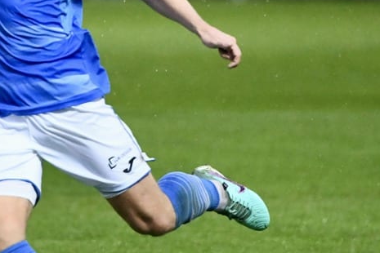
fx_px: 5805
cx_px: 60
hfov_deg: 3.7
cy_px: 92
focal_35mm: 550
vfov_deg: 2.5
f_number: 2.8
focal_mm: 200
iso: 8000
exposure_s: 1/1600
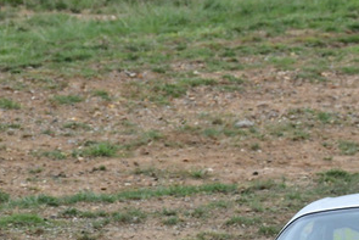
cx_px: 469
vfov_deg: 0.8
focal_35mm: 1668
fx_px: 16641
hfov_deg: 1.2
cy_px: 212
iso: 1600
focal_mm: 410
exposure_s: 1/640
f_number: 10
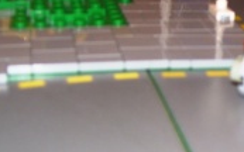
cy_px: 99
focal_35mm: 99
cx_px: 267
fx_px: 658
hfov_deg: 20.1
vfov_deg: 13.2
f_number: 2.7
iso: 80
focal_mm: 6
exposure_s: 1/60
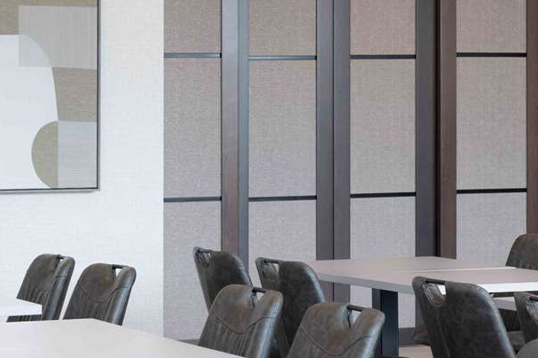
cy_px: 94
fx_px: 2031
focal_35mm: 136
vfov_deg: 10.1
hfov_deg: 15.0
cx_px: 99
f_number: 8
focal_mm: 55
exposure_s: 1/15
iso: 200
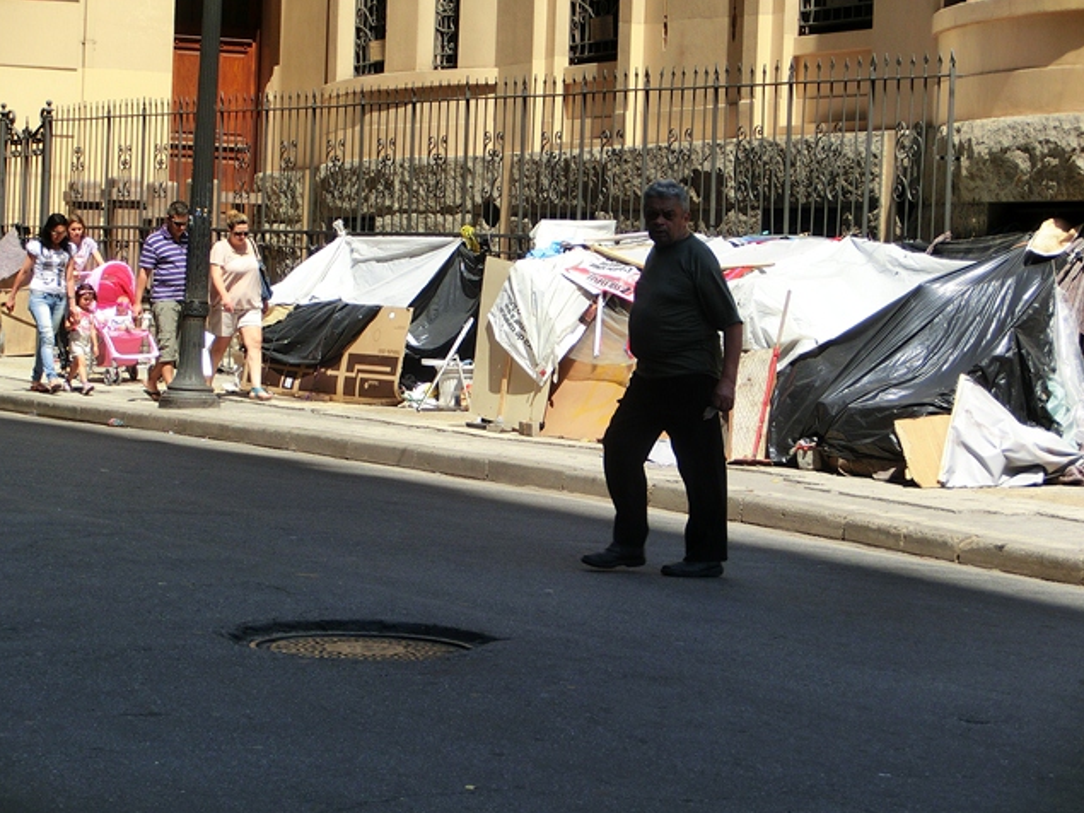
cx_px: 541
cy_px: 408
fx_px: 3914
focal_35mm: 125
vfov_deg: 11.9
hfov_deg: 15.8
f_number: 5.7
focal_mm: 21.94
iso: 100
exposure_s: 1/400
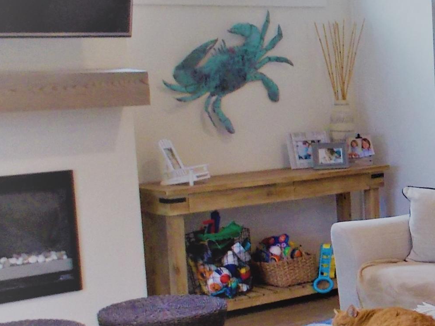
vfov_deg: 16.7
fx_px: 1105
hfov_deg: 20.5
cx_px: 553
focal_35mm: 88
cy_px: 220
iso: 200
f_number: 3.3
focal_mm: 4.1
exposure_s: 1/30
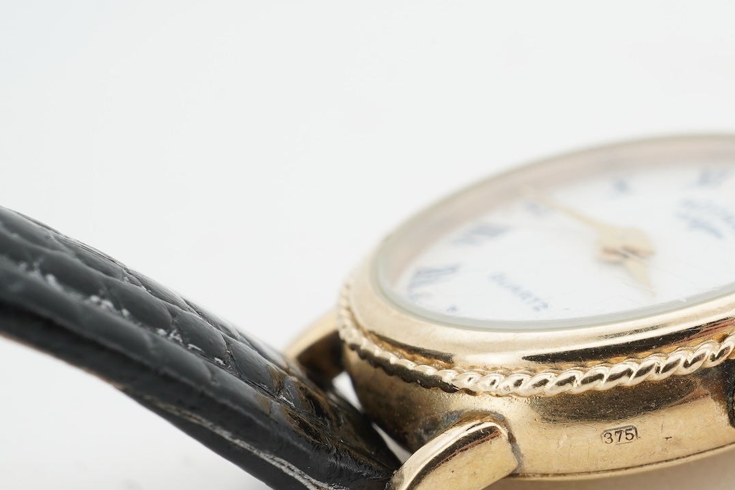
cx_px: 616
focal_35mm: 82
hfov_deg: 24.3
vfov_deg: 16.5
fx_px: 1674
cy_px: 395
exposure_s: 1/100
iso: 200
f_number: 22
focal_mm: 30
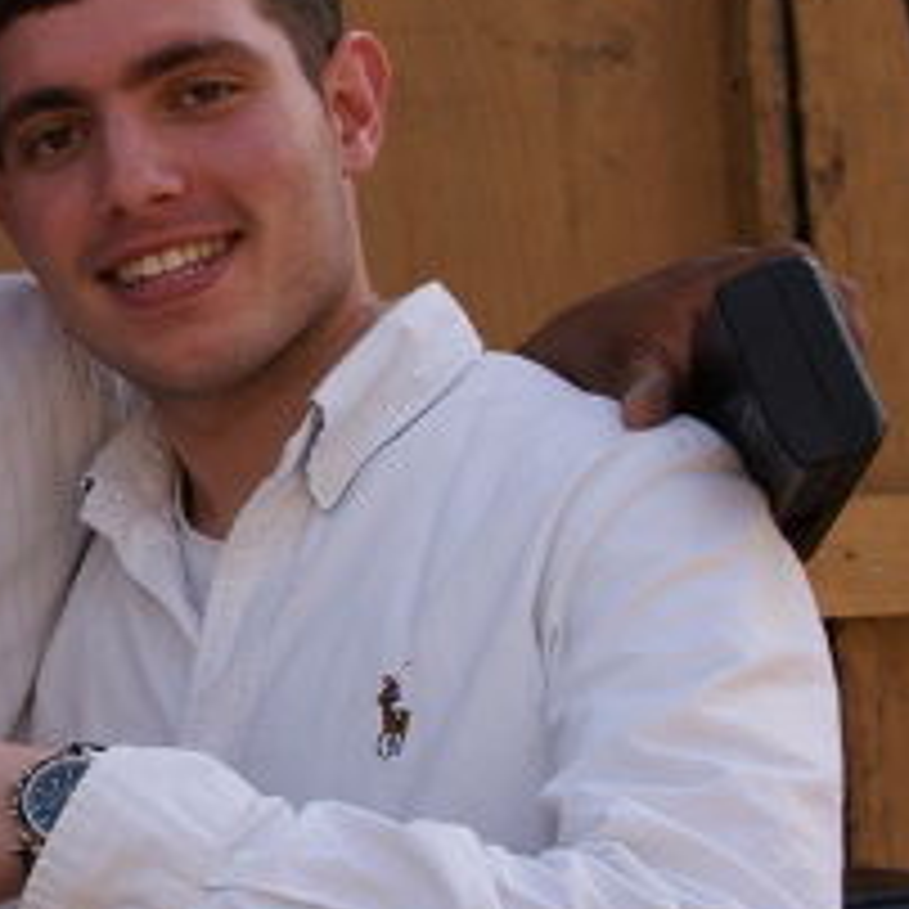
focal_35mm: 113
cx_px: -342
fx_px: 3357
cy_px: 428
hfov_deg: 14.6
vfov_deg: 15.4
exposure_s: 1/160
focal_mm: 28
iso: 100
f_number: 8
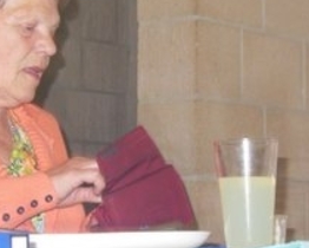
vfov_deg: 11.5
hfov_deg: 14.4
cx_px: 125
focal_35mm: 134
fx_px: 1226
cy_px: 104
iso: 500
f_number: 5
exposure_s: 1/60
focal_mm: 10.7
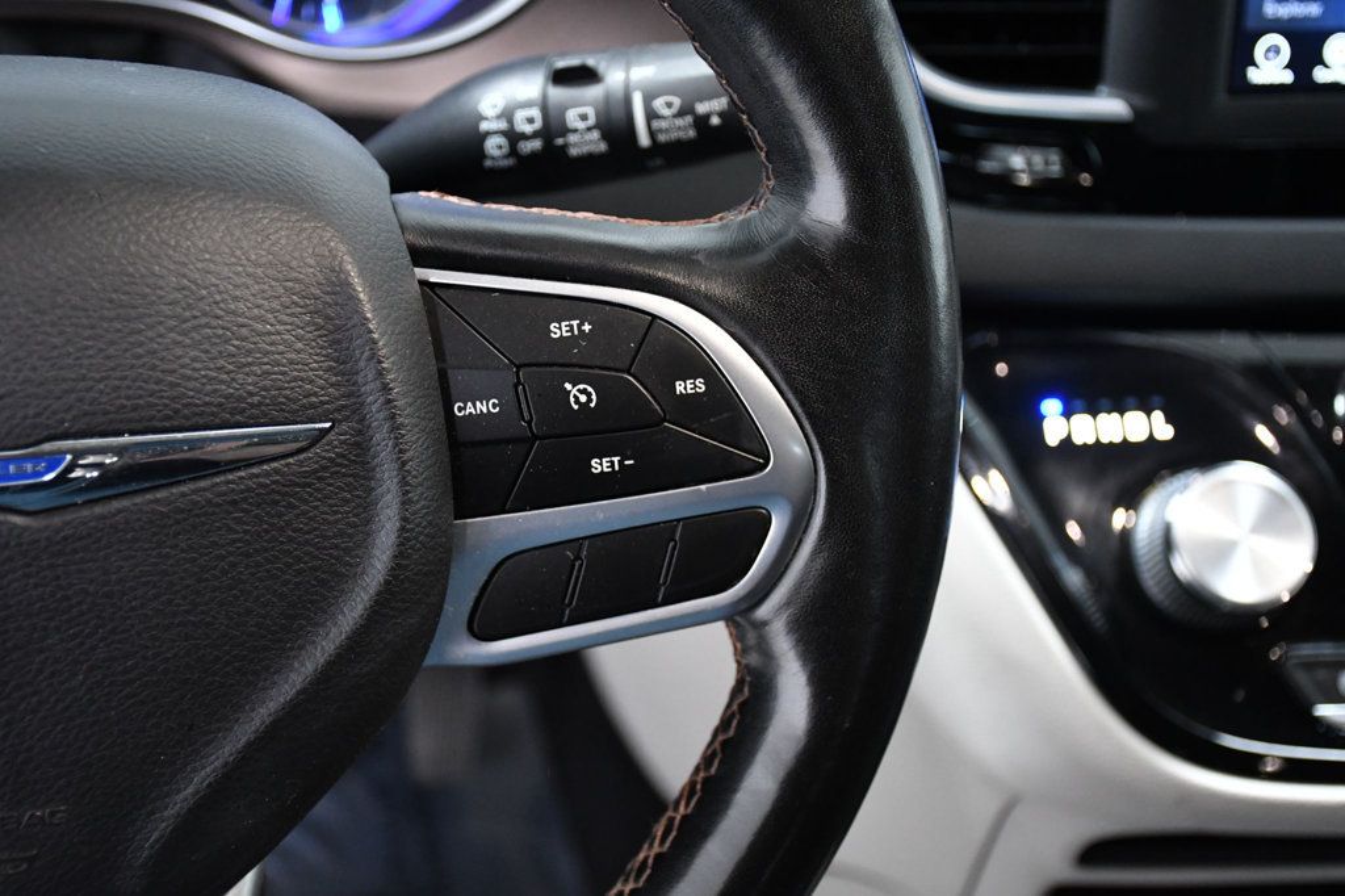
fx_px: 1942
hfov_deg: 38.2
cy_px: 448
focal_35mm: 52
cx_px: 672
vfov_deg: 26.0
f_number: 4.2
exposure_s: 1/80
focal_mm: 35
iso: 2500
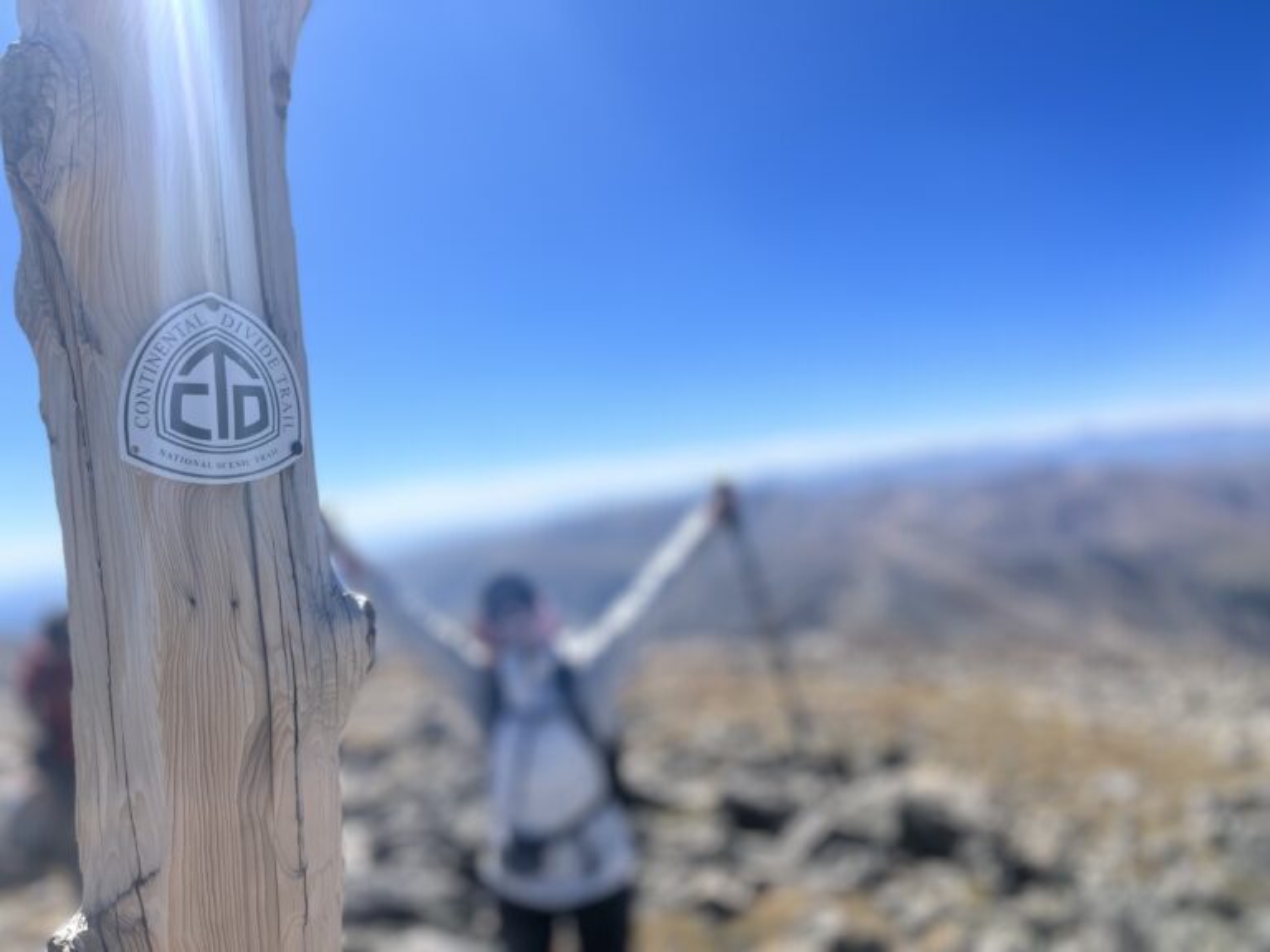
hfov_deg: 67.3
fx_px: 954
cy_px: 476
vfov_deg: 53.1
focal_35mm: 26
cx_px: 635
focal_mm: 5.1
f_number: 1.6
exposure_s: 1/5848
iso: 50
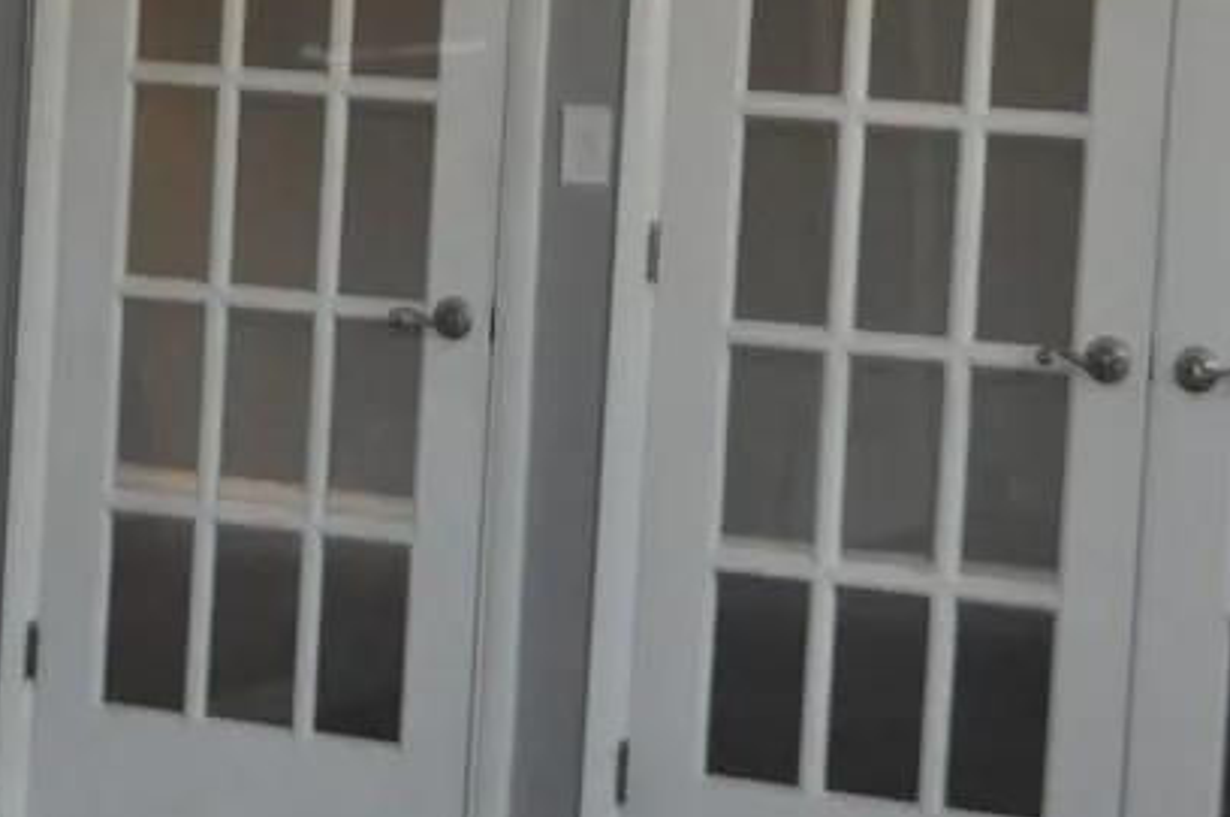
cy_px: 45
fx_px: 4368
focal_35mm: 128
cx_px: 124
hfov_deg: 15.8
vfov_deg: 10.6
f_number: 4.8
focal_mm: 32
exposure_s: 1/60
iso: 800
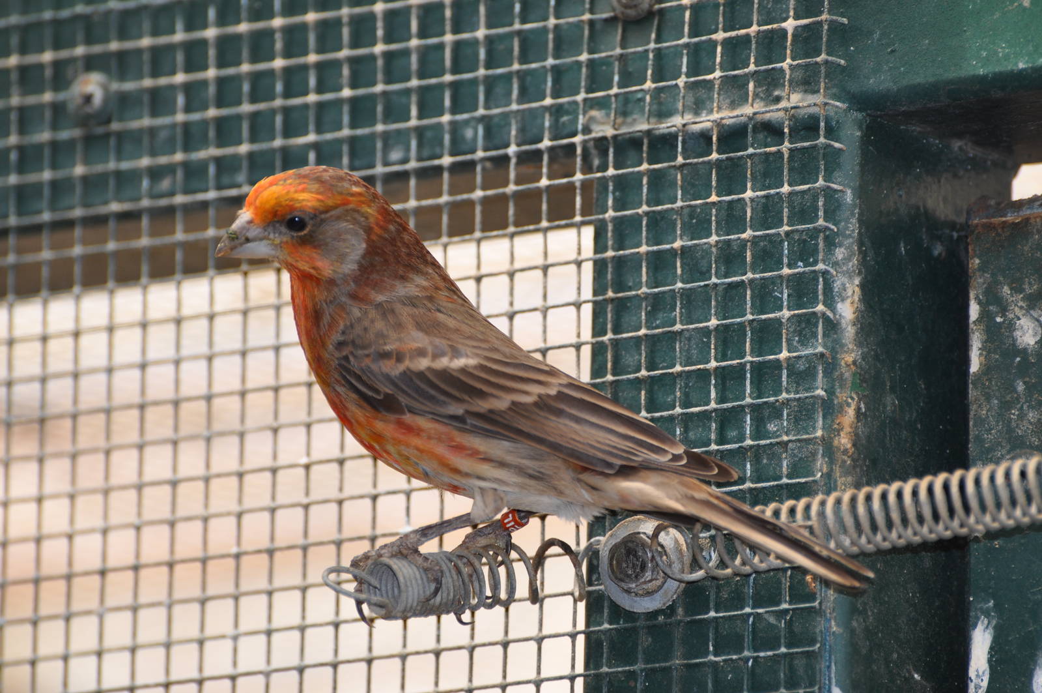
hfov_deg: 7.1
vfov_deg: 4.7
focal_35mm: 292
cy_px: 346
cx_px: 521
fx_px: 8457
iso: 250
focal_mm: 195
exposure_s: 1/200
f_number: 5.3
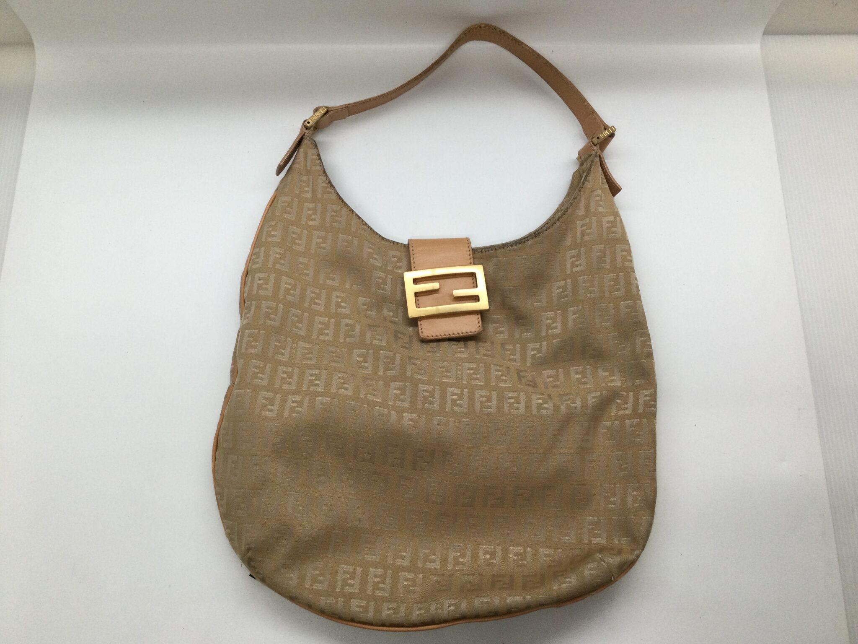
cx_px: 429
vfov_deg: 45.4
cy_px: 322
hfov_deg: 58.4
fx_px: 768
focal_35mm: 31
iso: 25
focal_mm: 3.3
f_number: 2.4
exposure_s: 1/30
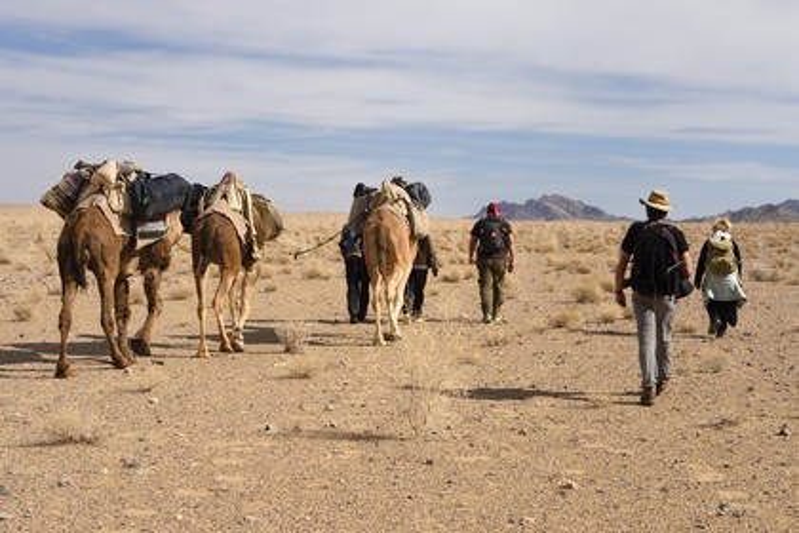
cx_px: 400
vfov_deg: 26.0
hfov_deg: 38.2
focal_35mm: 52
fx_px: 1154
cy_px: 266
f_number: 13
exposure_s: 1/400
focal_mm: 52
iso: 200
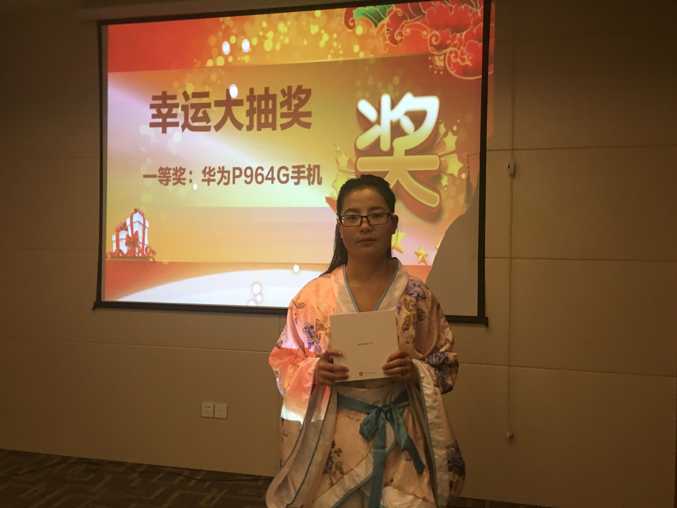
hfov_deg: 61.7
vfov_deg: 48.2
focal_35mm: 29
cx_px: 338
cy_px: 254
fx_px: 567
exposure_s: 1/17
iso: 80
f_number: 2.2
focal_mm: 4.15
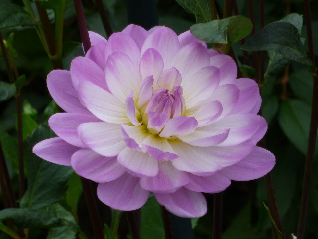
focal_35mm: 325
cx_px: 159
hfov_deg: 6.1
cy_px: 120
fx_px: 2986
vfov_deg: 4.6
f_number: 5.9
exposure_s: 1/80
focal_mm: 45
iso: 100
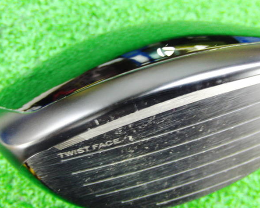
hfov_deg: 46.8
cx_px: 135
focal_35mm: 39
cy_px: 104
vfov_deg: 38.2
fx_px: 300
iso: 400
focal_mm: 6.42
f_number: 3.6
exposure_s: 1/5
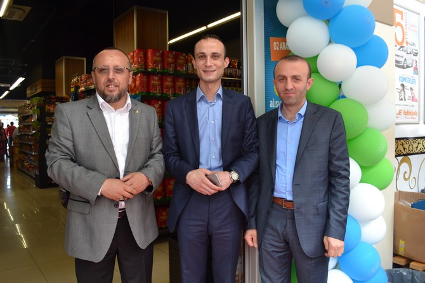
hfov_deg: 61.9
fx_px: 354
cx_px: 212
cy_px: 142
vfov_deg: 43.6
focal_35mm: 30
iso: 400
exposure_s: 1/100
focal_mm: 20
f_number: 5
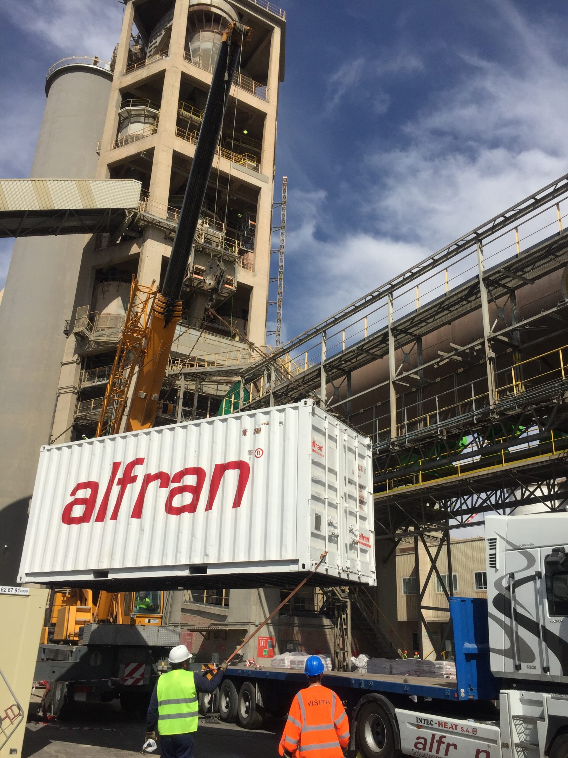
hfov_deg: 48.2
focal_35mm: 29
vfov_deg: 61.7
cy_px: 379
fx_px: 634
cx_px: 284
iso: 32
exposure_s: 1/5650
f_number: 2.2
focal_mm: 4.15
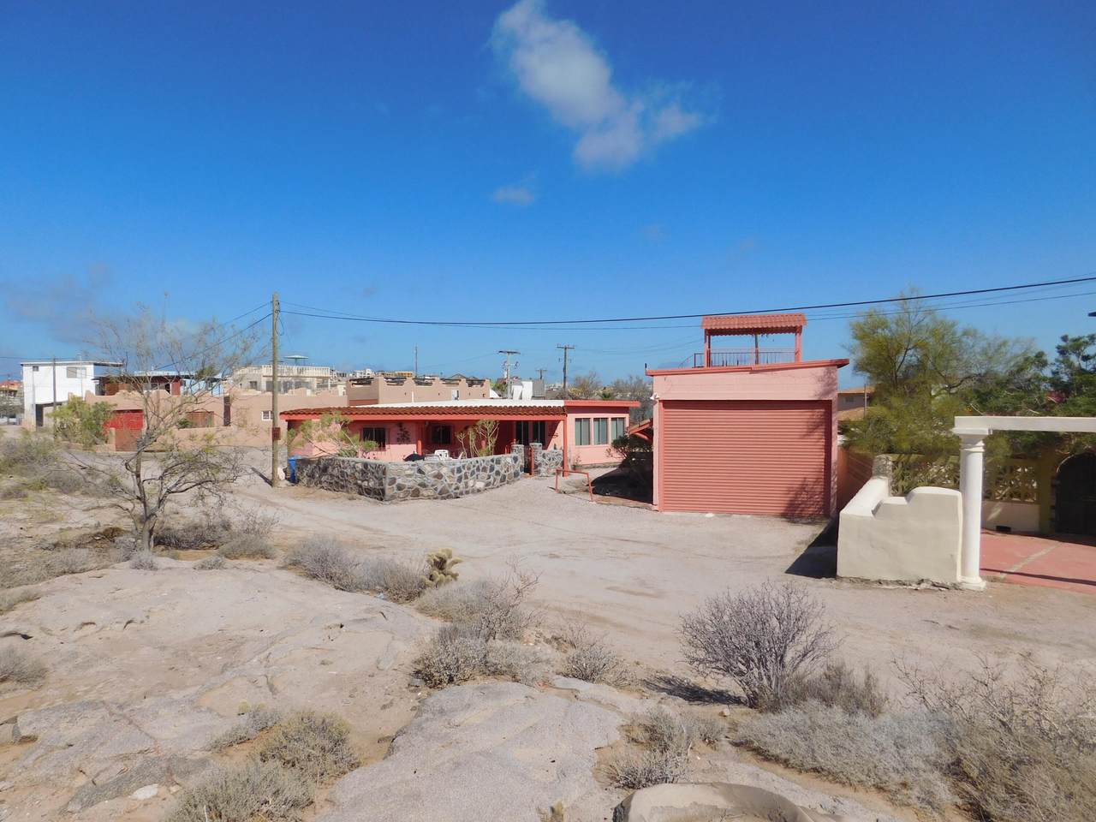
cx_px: 548
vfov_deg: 58.9
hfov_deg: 73.9
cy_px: 411
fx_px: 728
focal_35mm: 23
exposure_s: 1/1000
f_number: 6
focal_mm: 4
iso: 125
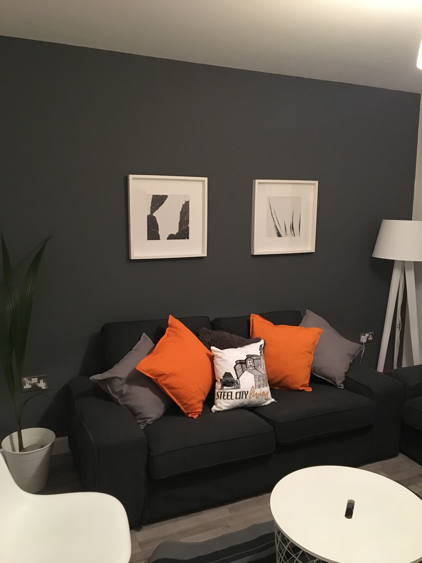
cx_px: 211
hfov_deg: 48.2
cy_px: 282
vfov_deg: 61.7
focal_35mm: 29
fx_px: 471
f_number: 2.2
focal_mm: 4.15
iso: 320
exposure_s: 1/17
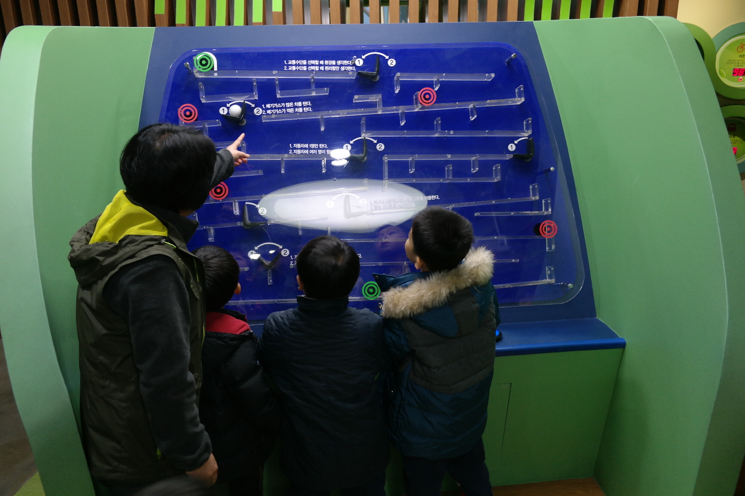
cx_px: 372
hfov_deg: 61.9
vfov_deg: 43.6
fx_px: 621
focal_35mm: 30
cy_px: 248
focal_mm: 20
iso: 800
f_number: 3.5
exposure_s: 1/40
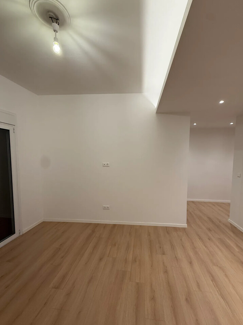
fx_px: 140
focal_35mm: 15
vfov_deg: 98.2
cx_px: 128
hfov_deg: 81.7
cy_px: 167
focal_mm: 2.22
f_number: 2.2
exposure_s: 1/100
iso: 125
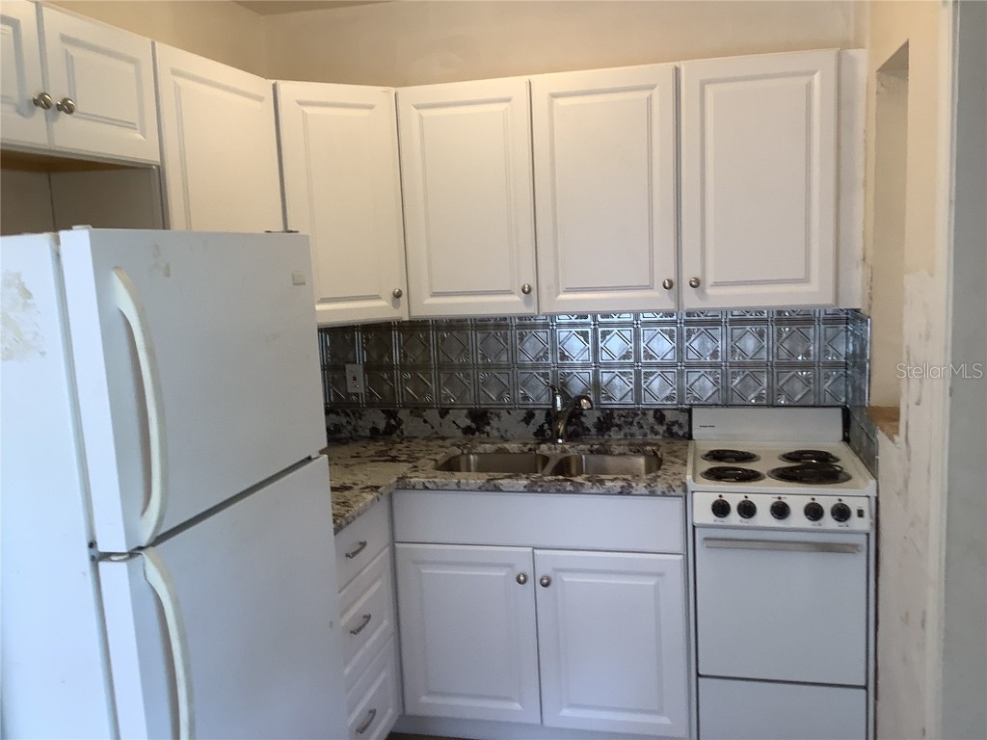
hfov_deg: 58.4
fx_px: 884
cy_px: 370
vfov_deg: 45.4
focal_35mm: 31
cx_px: 494
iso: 64
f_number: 2.4
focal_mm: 3.3
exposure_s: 1/60
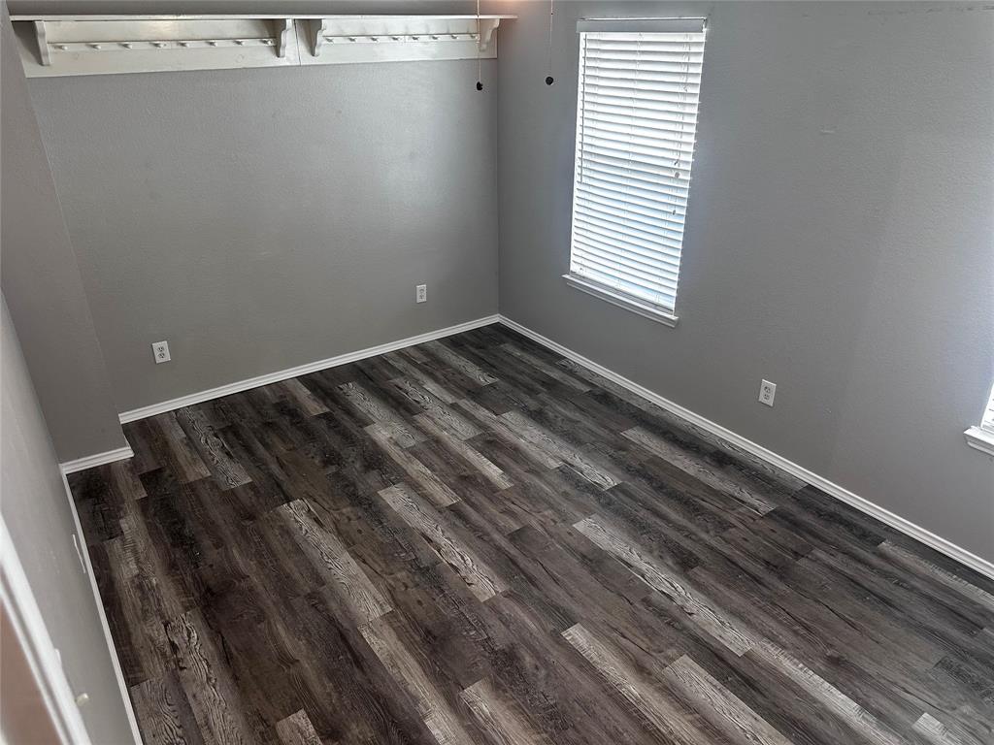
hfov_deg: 71.6
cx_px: 497
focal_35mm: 24
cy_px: 372
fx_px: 689
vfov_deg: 56.8
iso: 250
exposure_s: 1/60
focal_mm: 6.86
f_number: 1.78
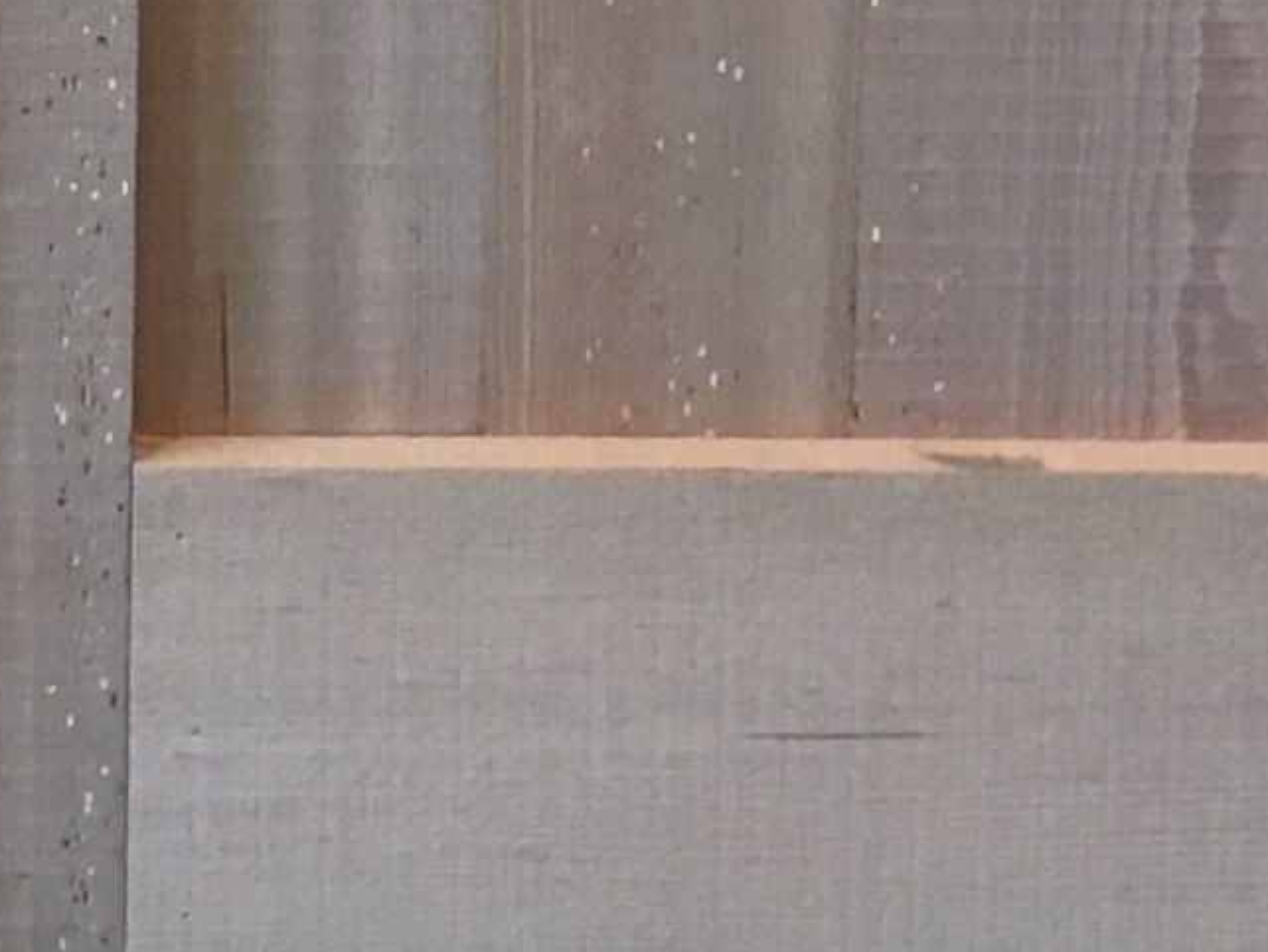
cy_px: -1890
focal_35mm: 182
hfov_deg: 10.8
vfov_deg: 7.3
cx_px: 255
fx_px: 6669
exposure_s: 1/30
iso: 100
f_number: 2.2
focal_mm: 4.15
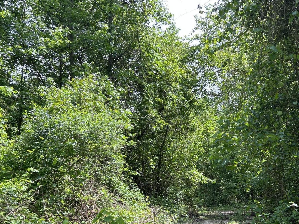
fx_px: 415
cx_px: 199
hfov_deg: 39.2
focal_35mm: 48
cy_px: 164
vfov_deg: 29.9
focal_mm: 5.7
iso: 50
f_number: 1.5
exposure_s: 1/696
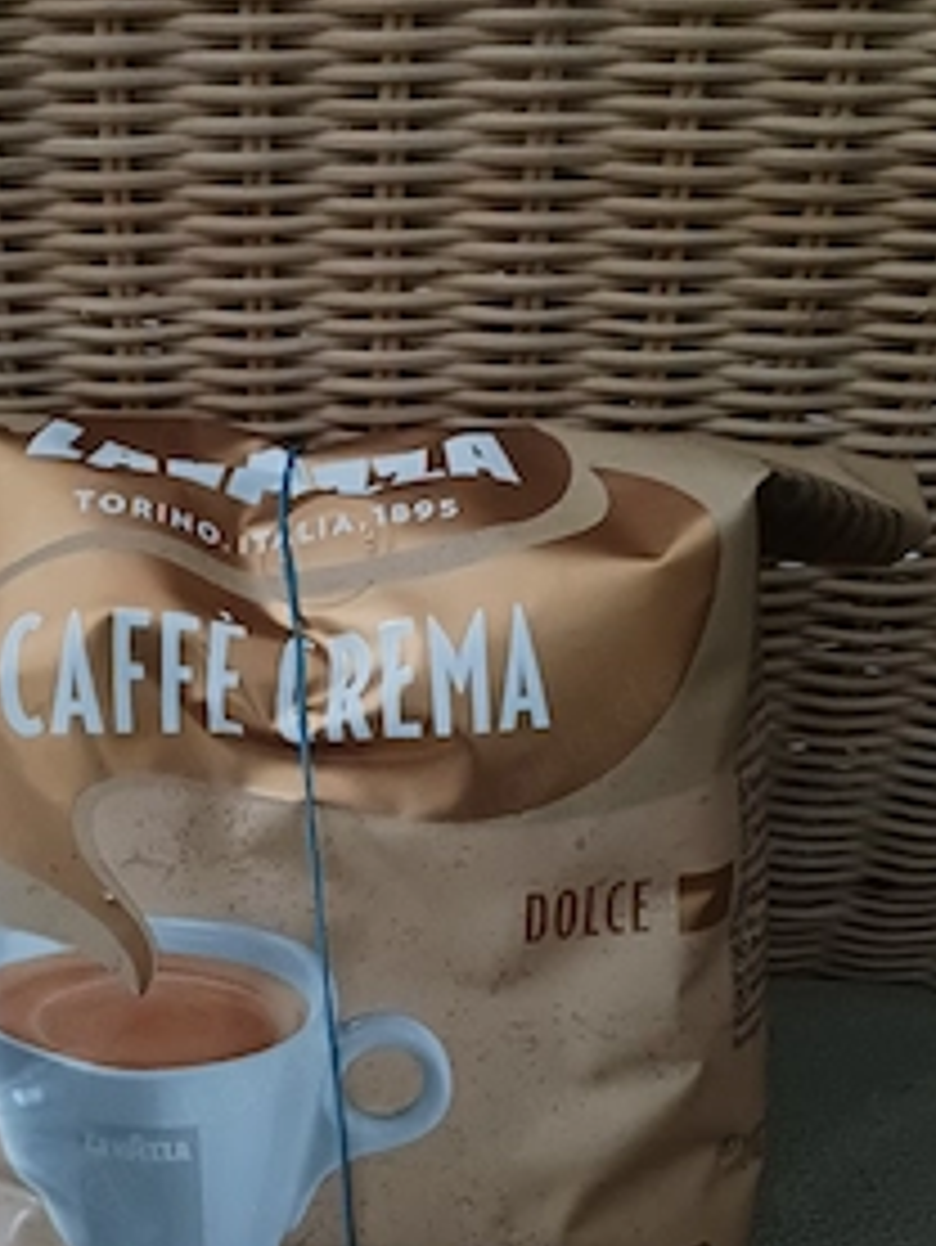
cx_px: 306
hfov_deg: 36.4
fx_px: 1405
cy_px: 810
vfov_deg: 47.2
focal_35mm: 39
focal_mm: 4
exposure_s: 1/10
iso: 2500
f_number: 1.8
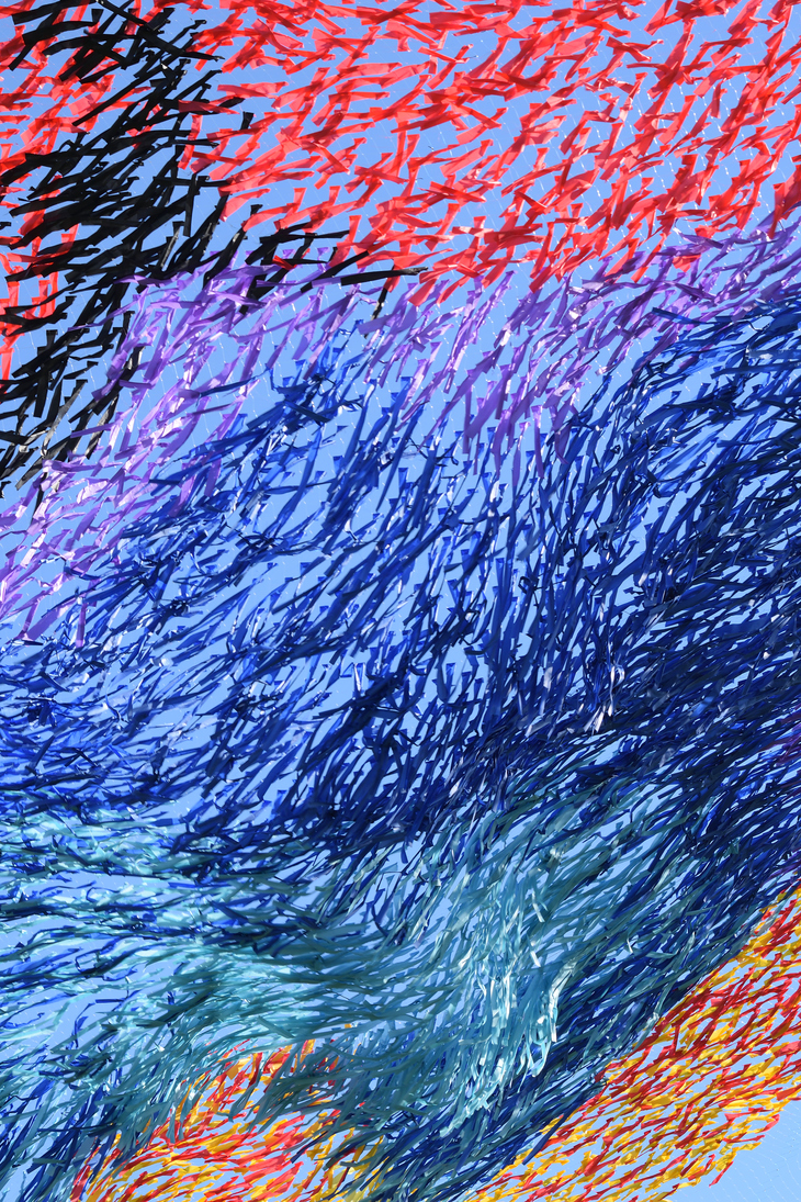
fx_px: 2503
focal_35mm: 75
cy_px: 601
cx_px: 400
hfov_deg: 18.2
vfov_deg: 27.0
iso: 100
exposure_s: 1/100
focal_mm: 50
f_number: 8
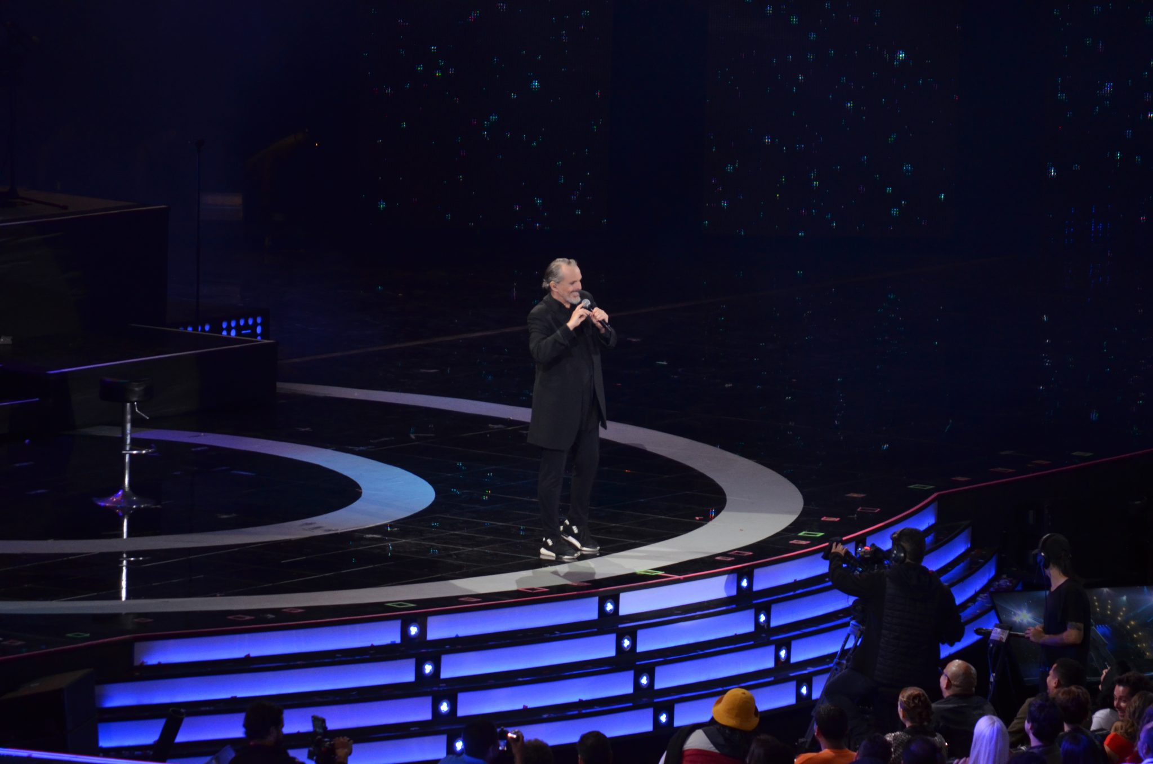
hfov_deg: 6.9
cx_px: 576
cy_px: 382
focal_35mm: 300
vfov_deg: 4.6
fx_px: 9587
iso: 1000
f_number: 5.6
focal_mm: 200
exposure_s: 1/125
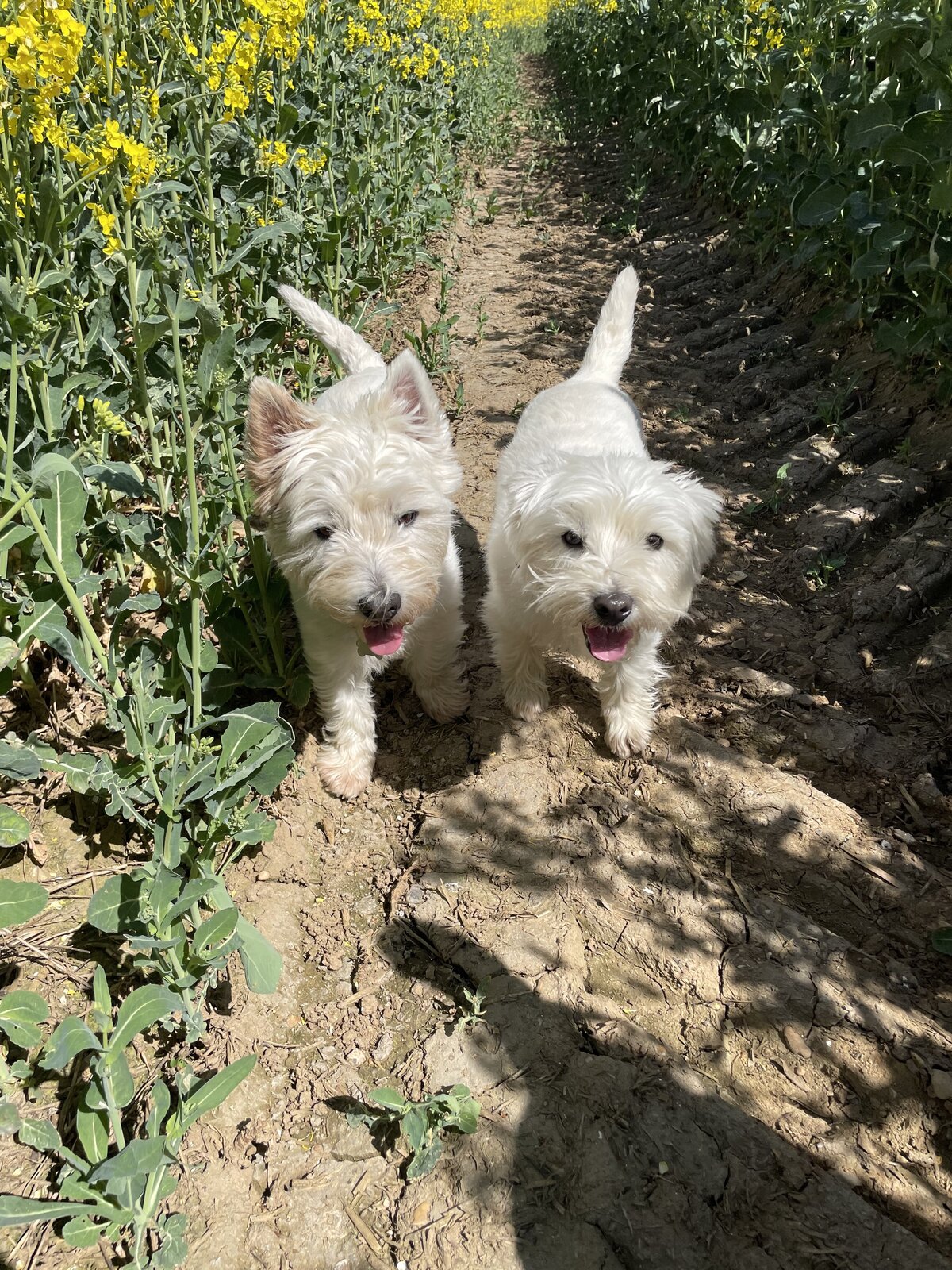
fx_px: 953
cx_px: 476
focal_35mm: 26
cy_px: 635
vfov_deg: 67.3
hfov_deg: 53.1
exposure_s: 1/2564
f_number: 1.6
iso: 32
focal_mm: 4.2
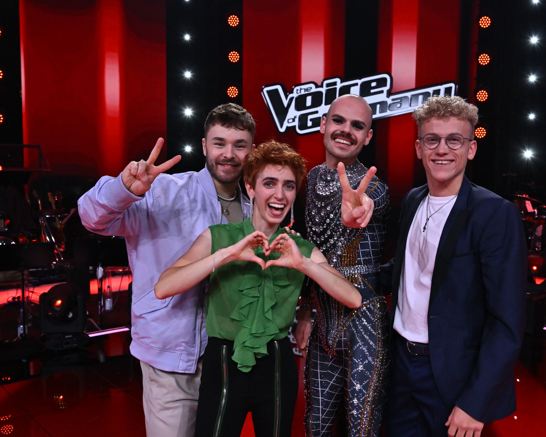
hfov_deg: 47.7
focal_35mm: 38
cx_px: 321
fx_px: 614
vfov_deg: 39.2
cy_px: 221
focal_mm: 30
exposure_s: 1/200
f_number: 7.1
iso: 3200
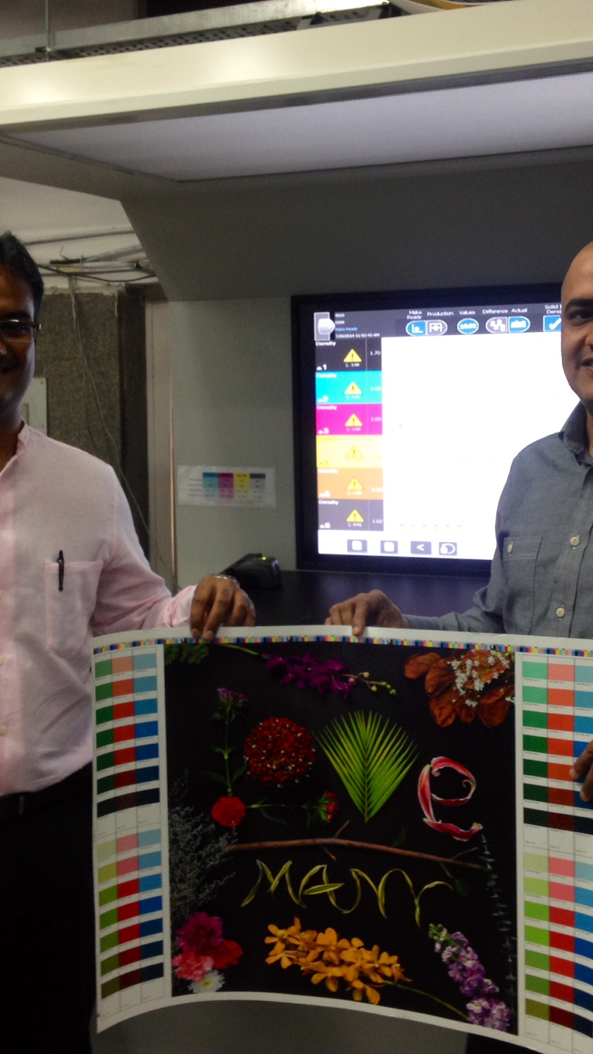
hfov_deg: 24.9
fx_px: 1342
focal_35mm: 48
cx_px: 316
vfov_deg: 42.9
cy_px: 527
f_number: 2.4
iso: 64
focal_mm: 4.12
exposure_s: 1/20
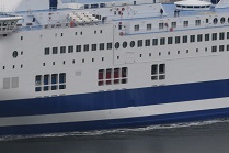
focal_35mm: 623
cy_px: 48
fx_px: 3963
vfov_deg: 2.2
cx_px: 170
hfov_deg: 3.3
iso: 200
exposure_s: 1/800
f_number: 7.1
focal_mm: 85
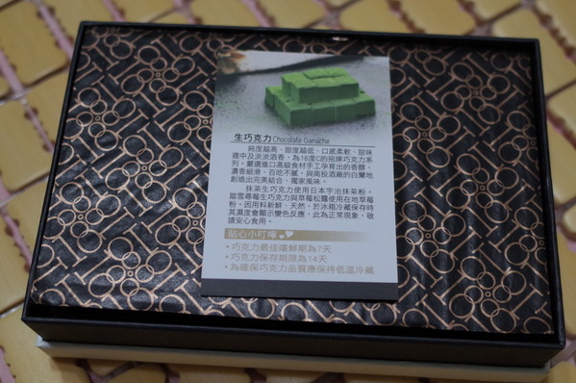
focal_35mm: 47
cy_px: 192
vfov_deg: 28.6
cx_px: 288
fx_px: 751
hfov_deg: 42.0
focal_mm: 18.3
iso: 800
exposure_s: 1/80
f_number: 2.8
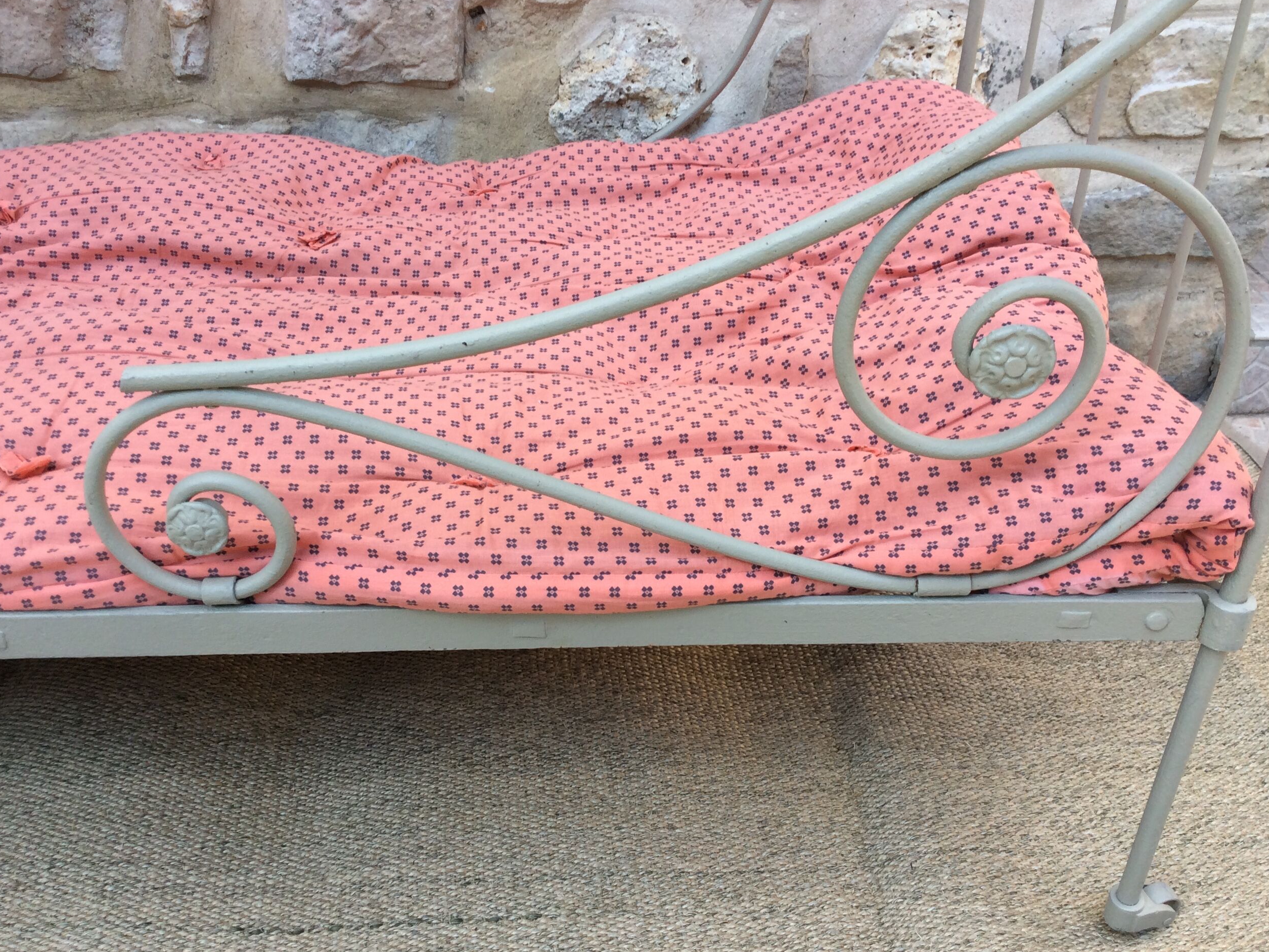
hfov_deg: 55.4
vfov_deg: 42.9
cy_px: 466
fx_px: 1210
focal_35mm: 33
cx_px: 628
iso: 32
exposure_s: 1/172
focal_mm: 3.3
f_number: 2.4
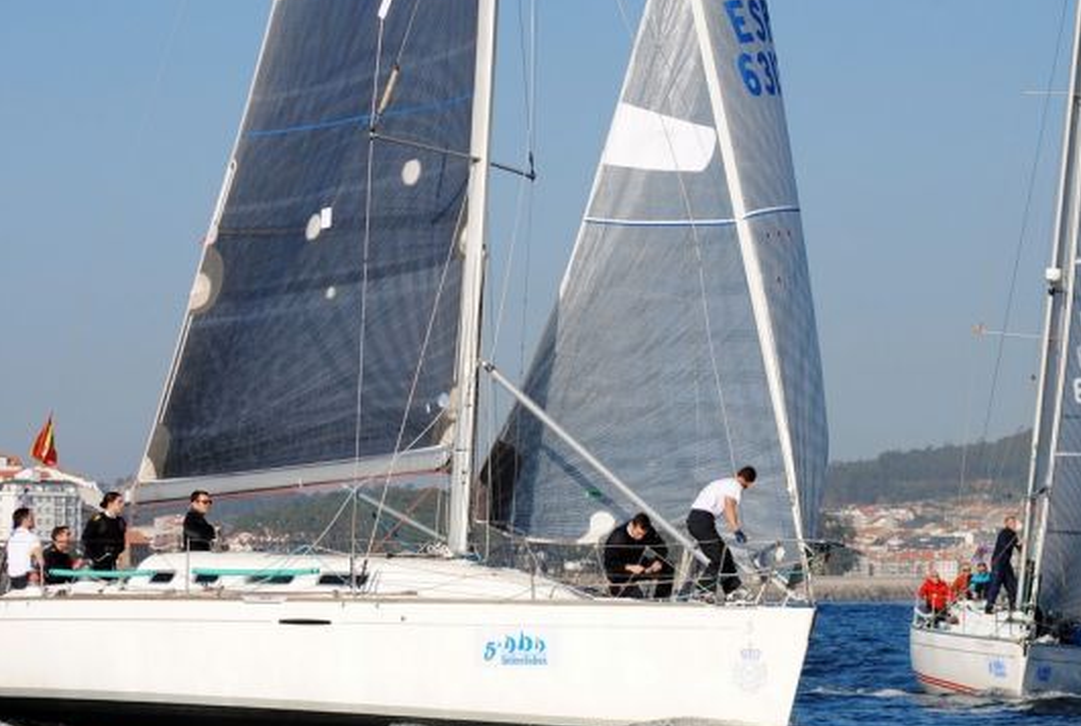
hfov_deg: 14.6
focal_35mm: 140
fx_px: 4215
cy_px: 383
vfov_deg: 9.9
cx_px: 482
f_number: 6.3
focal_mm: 62
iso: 100
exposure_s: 1/640
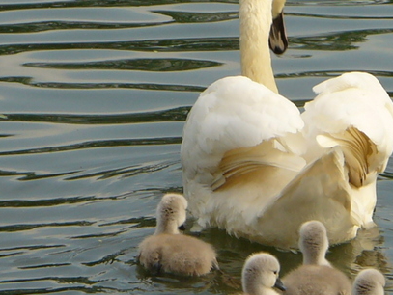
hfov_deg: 7.3
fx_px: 3079
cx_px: 295
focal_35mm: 271
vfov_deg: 5.5
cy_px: 186
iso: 64
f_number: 7.6
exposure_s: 1/160
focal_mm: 22.7
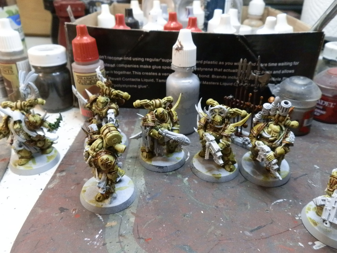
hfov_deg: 63.4
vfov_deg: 49.7
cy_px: 126
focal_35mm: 28
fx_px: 273
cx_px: 168
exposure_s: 1/160
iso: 400
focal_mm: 5
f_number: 3.1
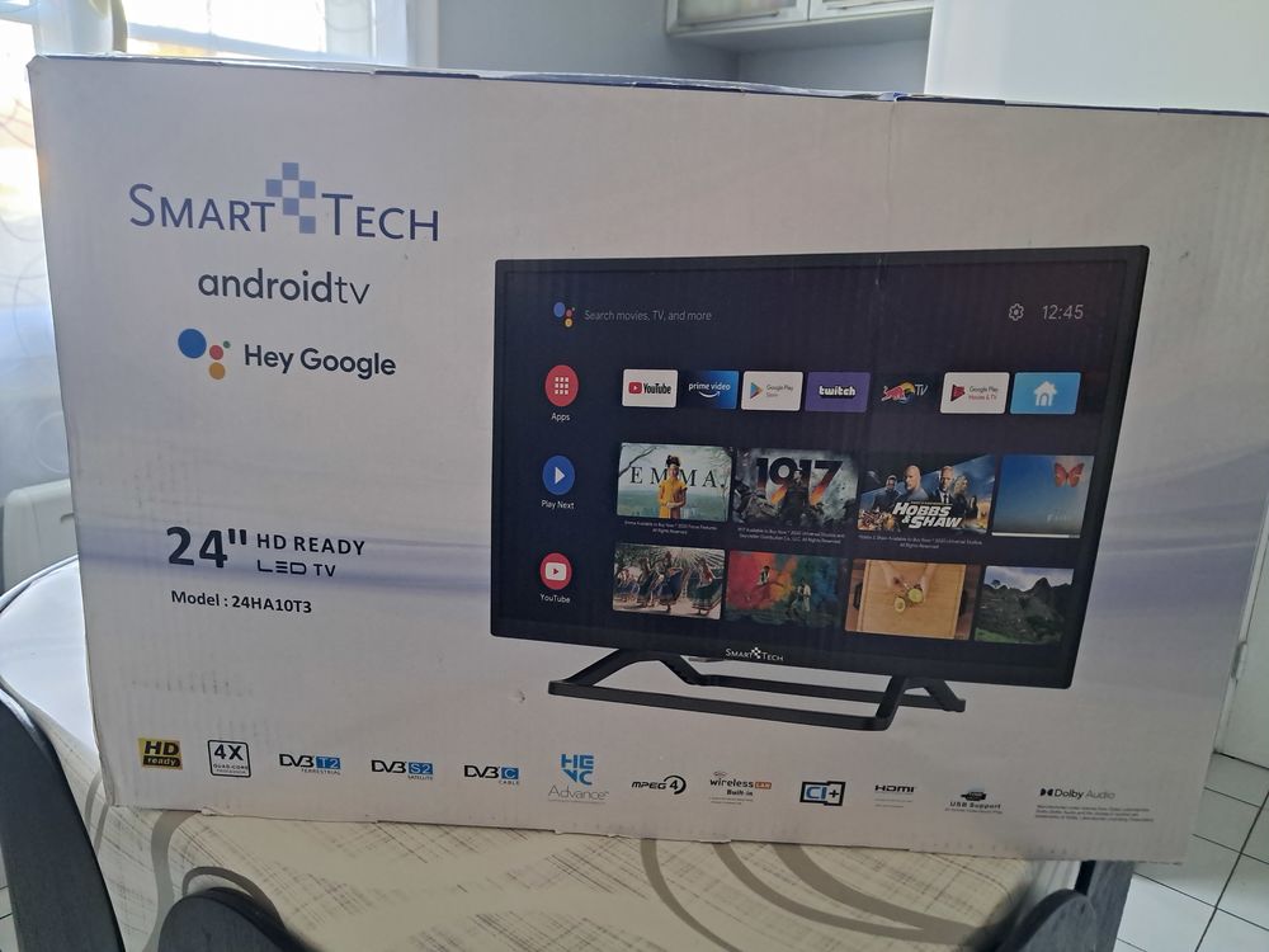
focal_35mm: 27
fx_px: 990
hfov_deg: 65.3
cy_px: 476
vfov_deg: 51.4
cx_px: 634
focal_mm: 4
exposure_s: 1/33
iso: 640
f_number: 1.8
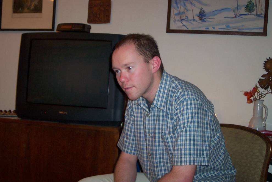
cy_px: 91
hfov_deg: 38.9
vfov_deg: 26.5
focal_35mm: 51
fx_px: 385
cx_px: 136
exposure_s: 1/45
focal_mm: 10.7
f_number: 3.4
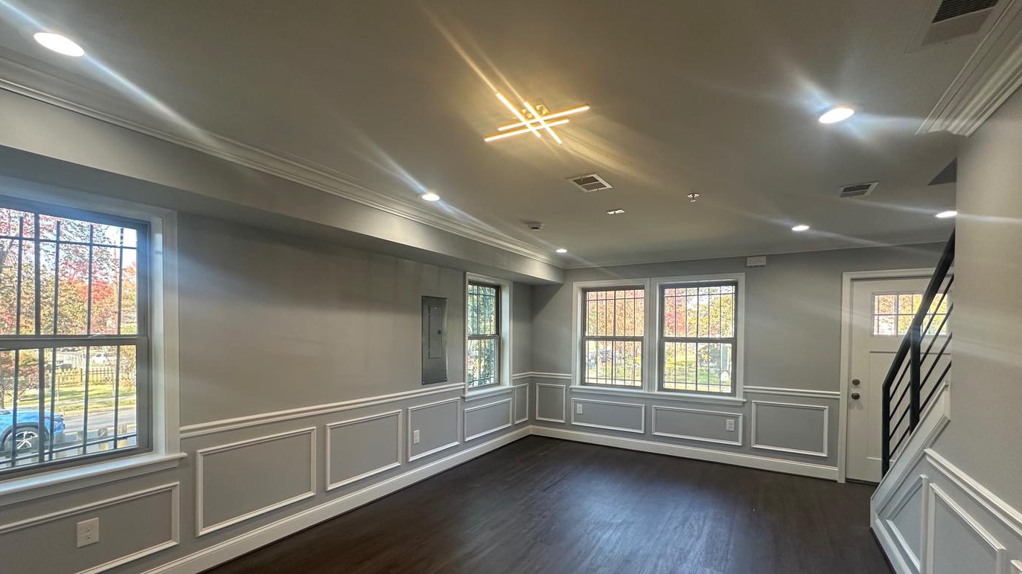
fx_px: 434
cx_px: 510
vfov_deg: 66.5
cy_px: 343
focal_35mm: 16
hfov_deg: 99.4
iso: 160
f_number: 2.2
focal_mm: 2.22
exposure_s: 1/120
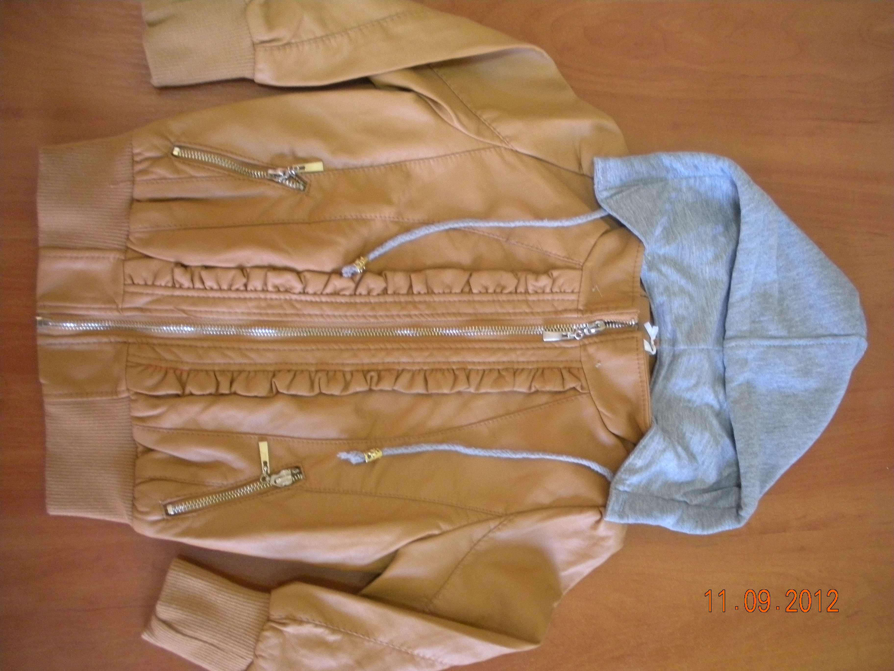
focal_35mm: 35
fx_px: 904
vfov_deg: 40.7
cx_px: 447
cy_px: 336
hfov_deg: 52.6
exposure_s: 1/17
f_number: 3.5
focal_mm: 6.3
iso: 400
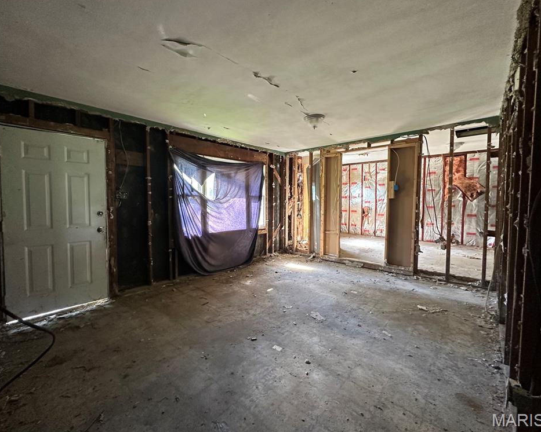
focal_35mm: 15
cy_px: 210
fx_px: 240
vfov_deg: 84.0
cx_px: 253
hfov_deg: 96.7
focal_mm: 2.22
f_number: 2.2
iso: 320
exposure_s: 1/60
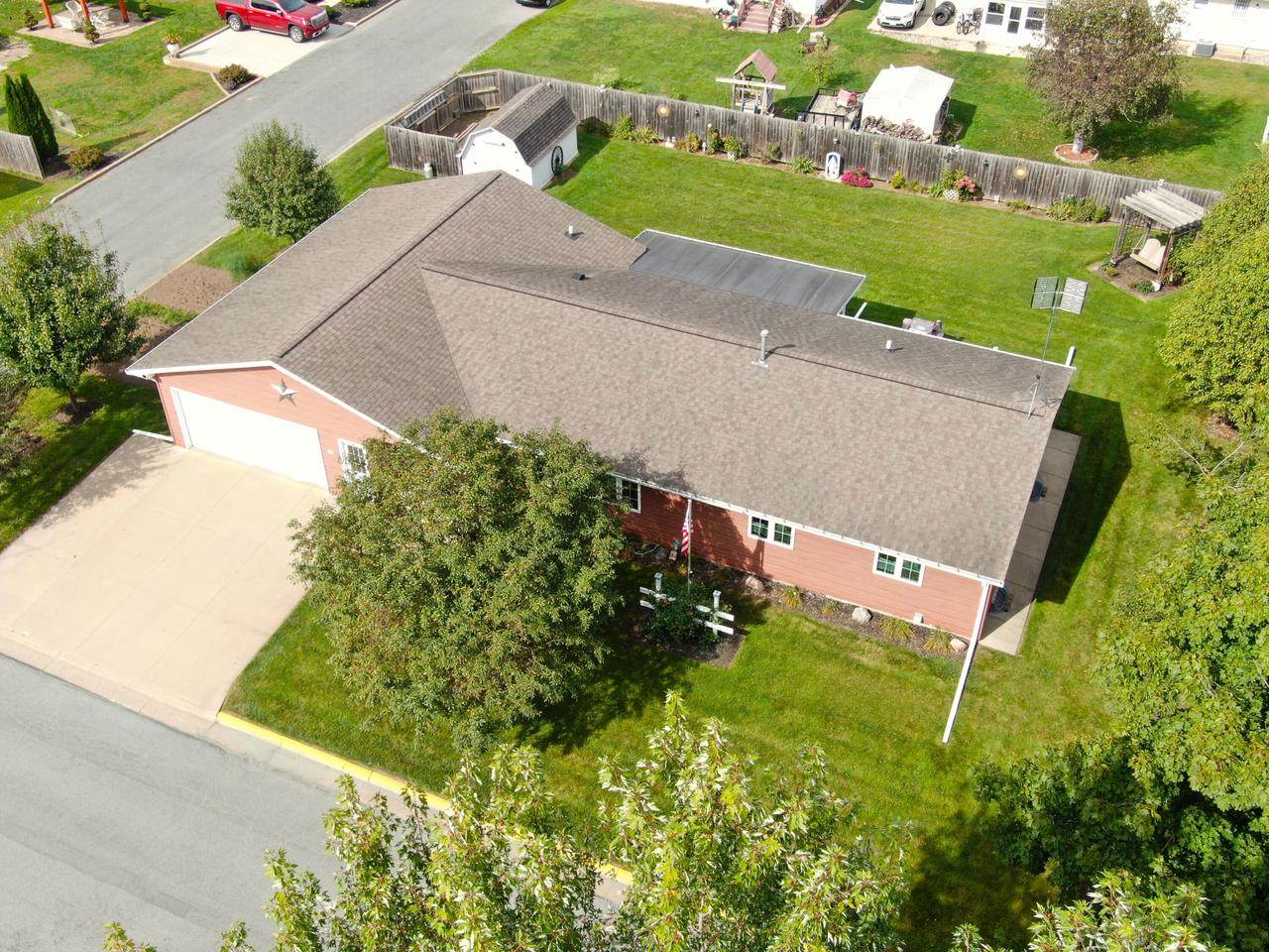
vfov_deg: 39.7
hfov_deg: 51.4
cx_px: 634
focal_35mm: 36
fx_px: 1320
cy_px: 476
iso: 100
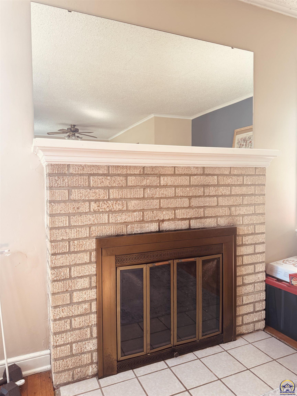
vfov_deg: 71.6
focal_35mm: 24
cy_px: 198
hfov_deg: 56.8
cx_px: 148
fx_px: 275
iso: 200
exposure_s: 1/121
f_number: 1.78
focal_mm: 6.76
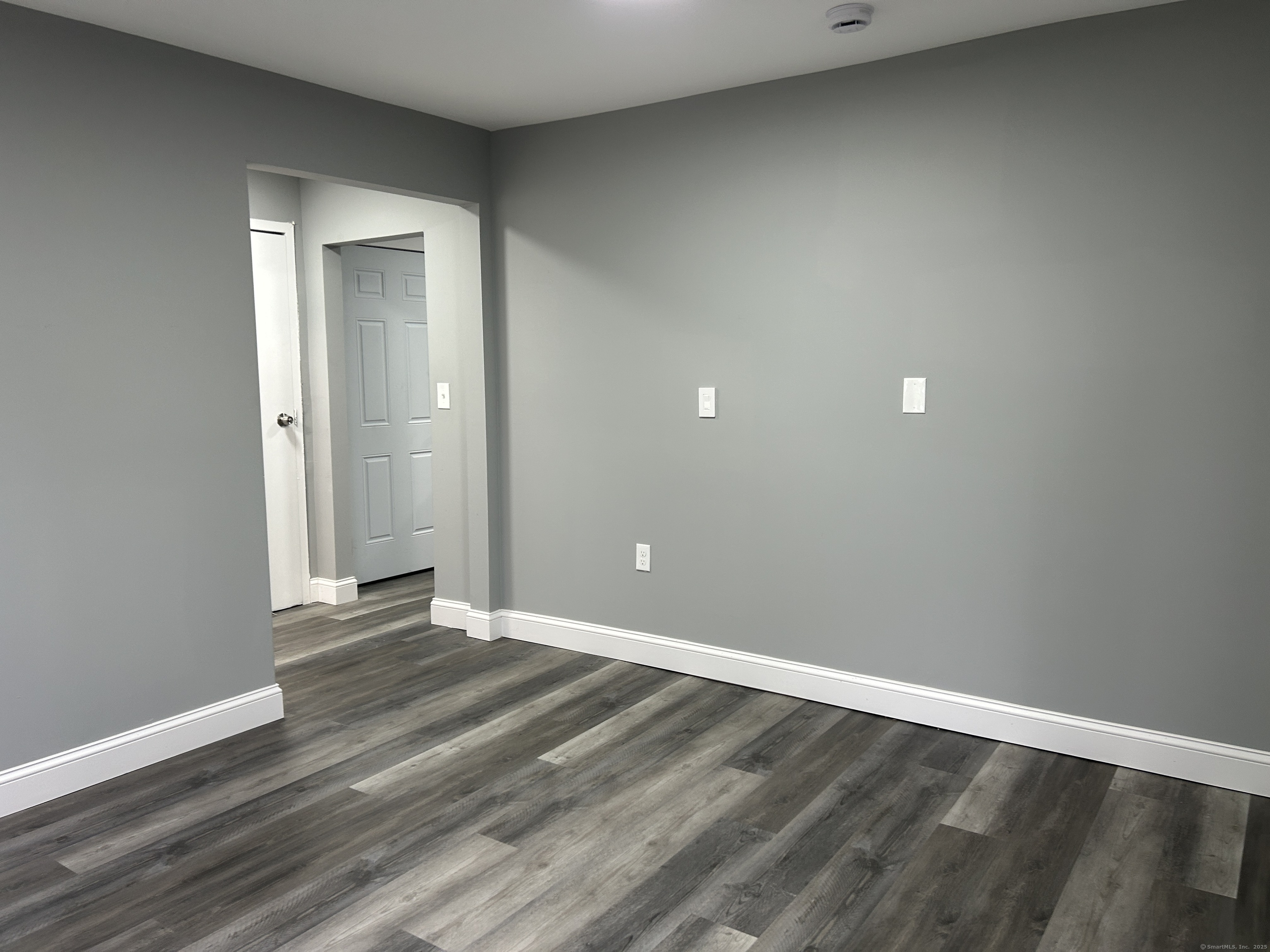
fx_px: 954
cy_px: 476
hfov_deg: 67.3
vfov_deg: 53.1
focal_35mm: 26
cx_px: 635
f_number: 1.5
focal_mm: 5.7
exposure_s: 1/60
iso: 80
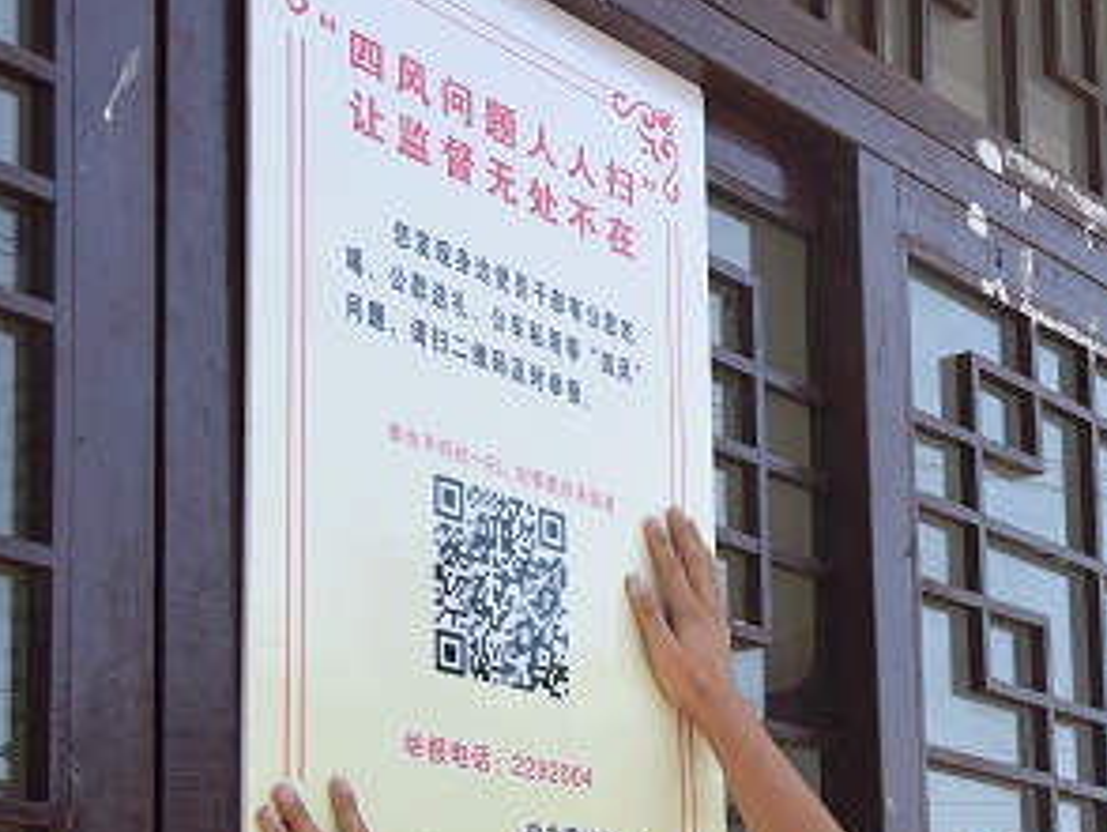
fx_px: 2784
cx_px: 1096
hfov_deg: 21.7
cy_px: 804
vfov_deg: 16.7
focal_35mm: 87
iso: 1600
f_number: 13
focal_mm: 38
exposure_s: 1/640
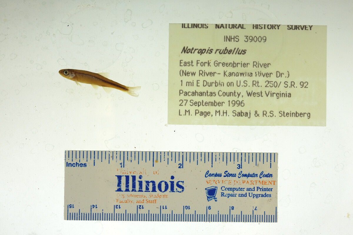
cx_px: 176
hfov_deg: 33.4
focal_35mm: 60
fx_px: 589
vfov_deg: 22.6
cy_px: 118
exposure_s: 1/200
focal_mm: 60
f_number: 10
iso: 100
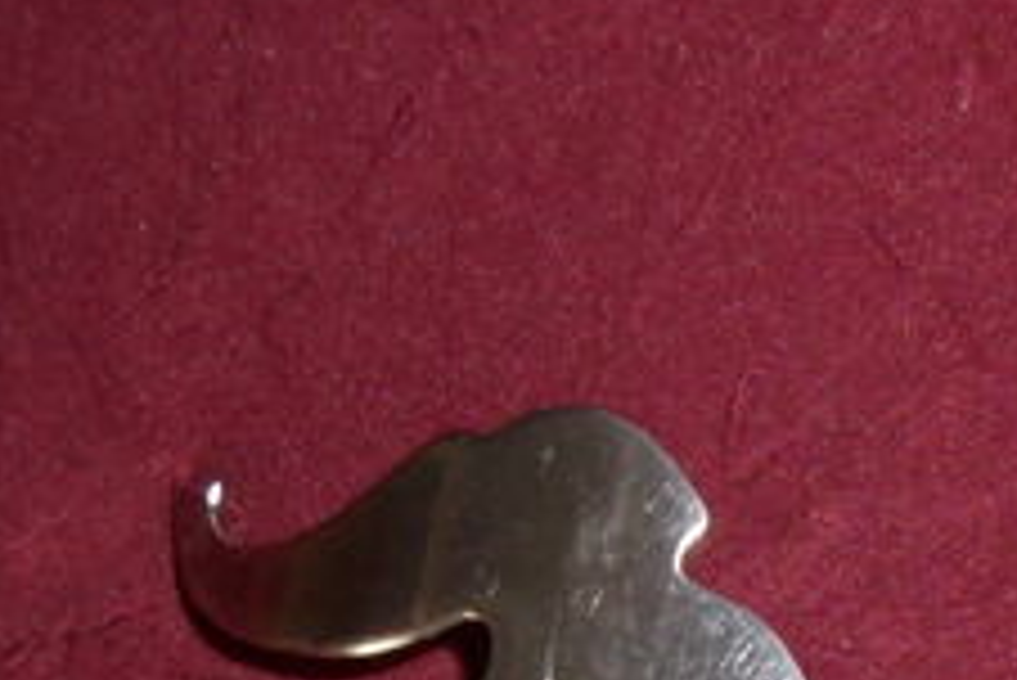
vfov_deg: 8.1
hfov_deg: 12.3
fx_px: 4551
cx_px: 1418
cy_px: 1378
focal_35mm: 161
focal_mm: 6.3
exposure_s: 1/45
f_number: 3.2
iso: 200
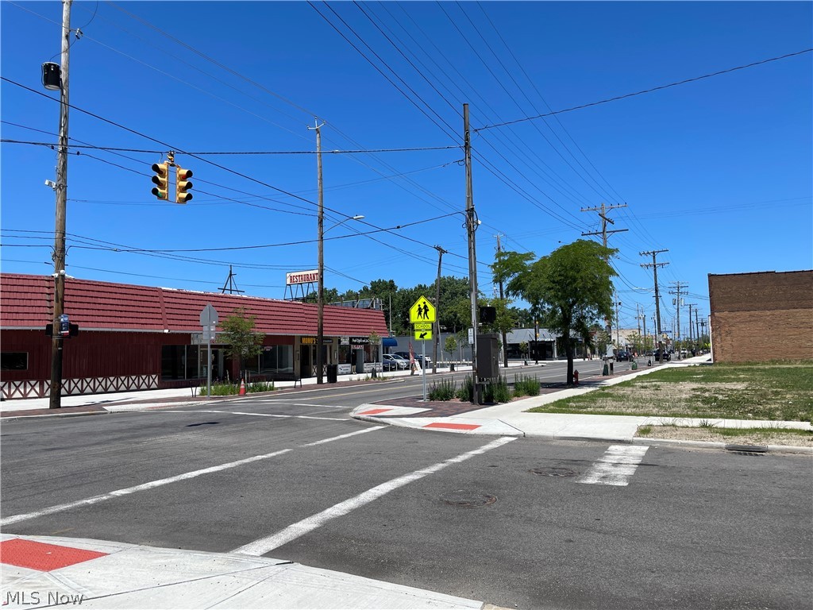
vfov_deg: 53.1
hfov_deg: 67.3
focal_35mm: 26
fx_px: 611
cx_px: 406
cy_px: 305
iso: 32
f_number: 1.6
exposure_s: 1/4292
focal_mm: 4.2
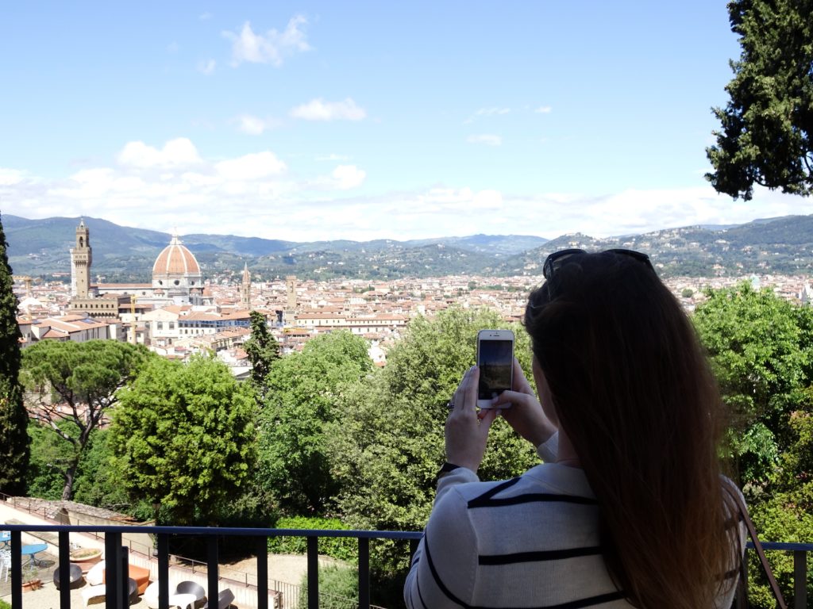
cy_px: 304
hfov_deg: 54.0
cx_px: 406
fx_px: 799
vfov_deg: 41.8
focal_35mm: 34
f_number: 4
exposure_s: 1/320
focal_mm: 5.79
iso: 80
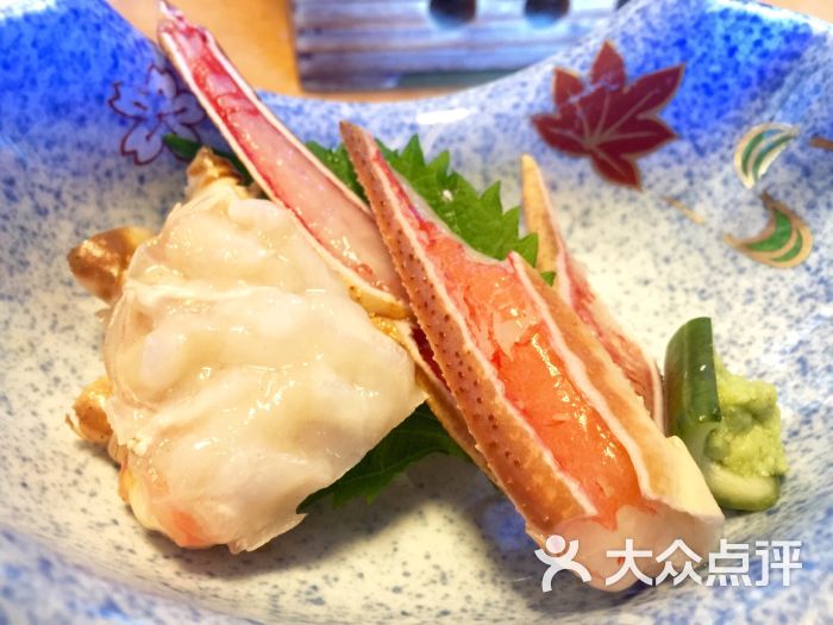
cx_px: 416
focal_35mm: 29
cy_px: 312
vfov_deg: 48.2
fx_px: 698
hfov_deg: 61.7
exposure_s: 1/10
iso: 100
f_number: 2.2
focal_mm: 4.15
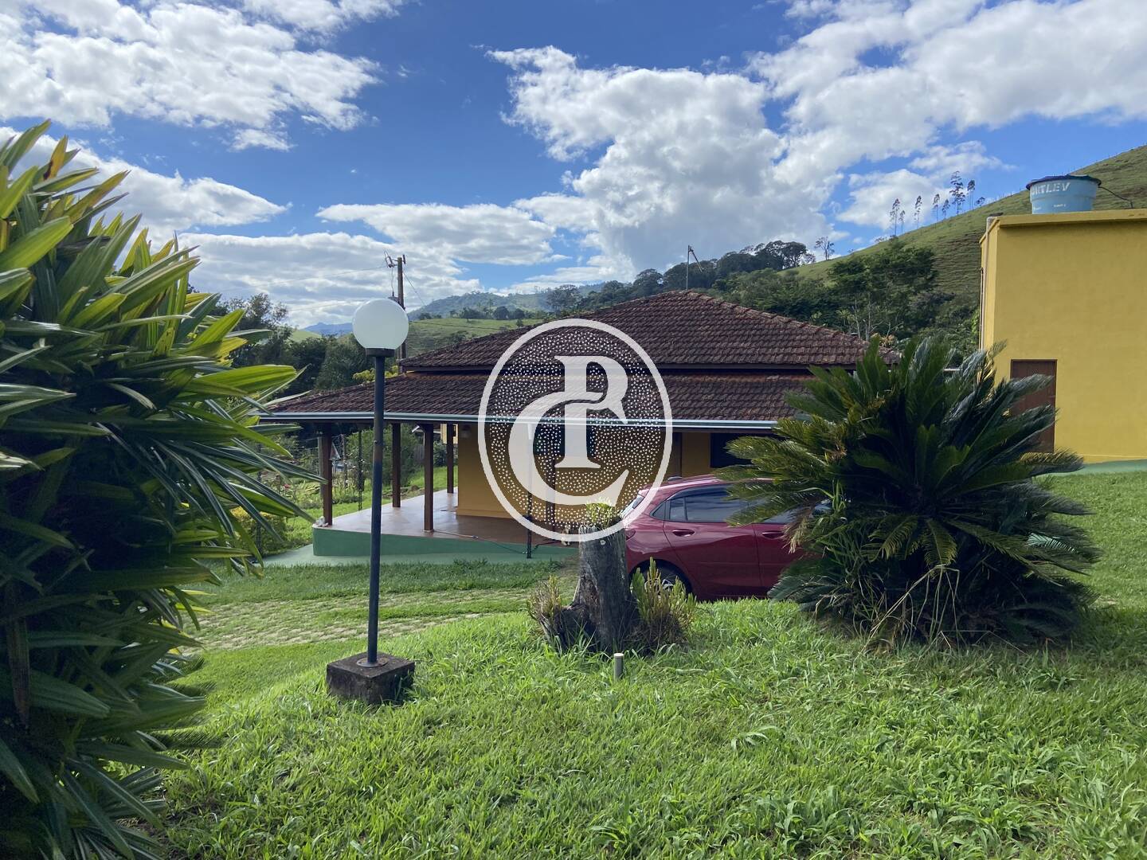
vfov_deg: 53.1
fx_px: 862
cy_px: 430
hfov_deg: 67.3
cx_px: 574
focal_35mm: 26
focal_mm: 4.25
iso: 32
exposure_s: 1/2755
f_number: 1.8
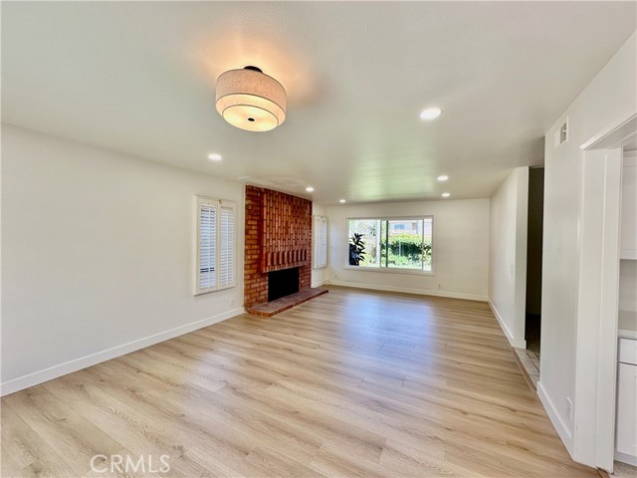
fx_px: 258
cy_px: 239
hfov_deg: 102.1
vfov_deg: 85.7
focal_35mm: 14
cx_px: 318
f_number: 2.2
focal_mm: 2.22
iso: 64
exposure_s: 1/120
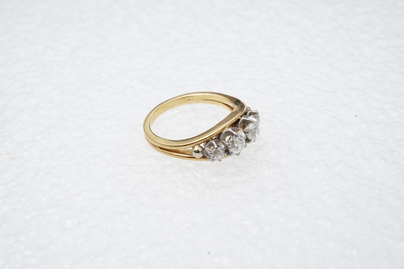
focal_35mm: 45
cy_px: 134
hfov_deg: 43.6
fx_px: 505
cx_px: 202
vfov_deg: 29.9
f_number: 22
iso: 640
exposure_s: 1/100
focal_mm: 30
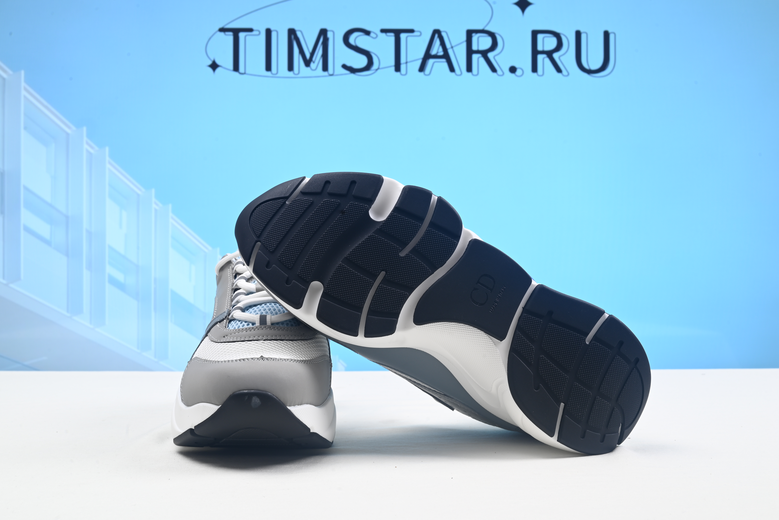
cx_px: 390
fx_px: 866
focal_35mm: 40
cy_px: 260
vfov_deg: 33.4
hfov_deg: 48.4
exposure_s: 1/2
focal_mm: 40
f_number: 16
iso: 100
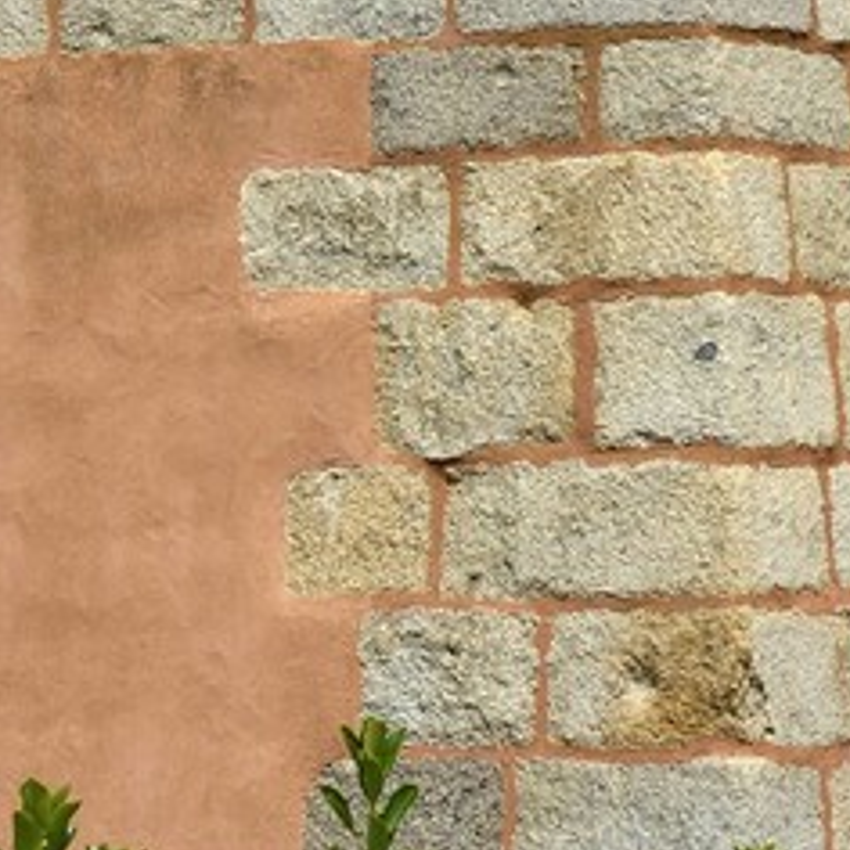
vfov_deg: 5.7
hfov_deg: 6.1
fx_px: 8001
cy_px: -1765
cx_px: 155
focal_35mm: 288
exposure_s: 1/250
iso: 200
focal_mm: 50
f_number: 13
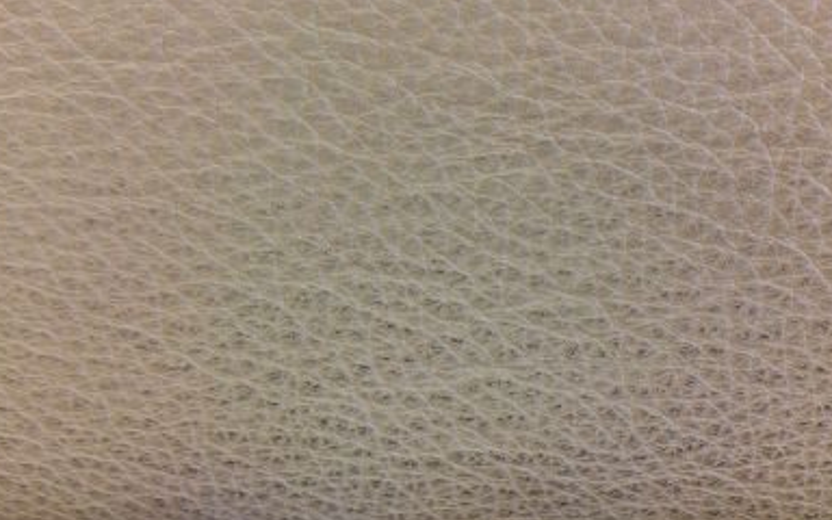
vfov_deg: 39.4
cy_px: 249
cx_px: 405
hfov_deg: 59.6
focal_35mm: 32
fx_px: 726
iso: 160
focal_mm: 4.15
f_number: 2.2
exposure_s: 1/33
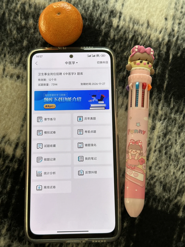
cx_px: 92
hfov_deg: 30.3
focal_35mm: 48
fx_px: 342
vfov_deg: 39.7
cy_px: 124
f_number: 1.78
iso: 64
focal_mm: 6.86
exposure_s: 1/198
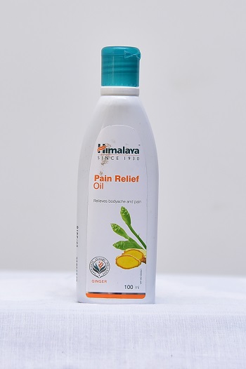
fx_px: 534
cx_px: 123
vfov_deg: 38.2
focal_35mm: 52
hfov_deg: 26.0
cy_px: 184
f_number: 4
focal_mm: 52
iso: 1250
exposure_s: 1/125
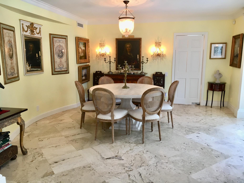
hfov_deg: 61.7
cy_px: 92
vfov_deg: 48.2
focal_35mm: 29
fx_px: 204
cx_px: 122
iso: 64
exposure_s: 1/30
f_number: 2.2
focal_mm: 4.15
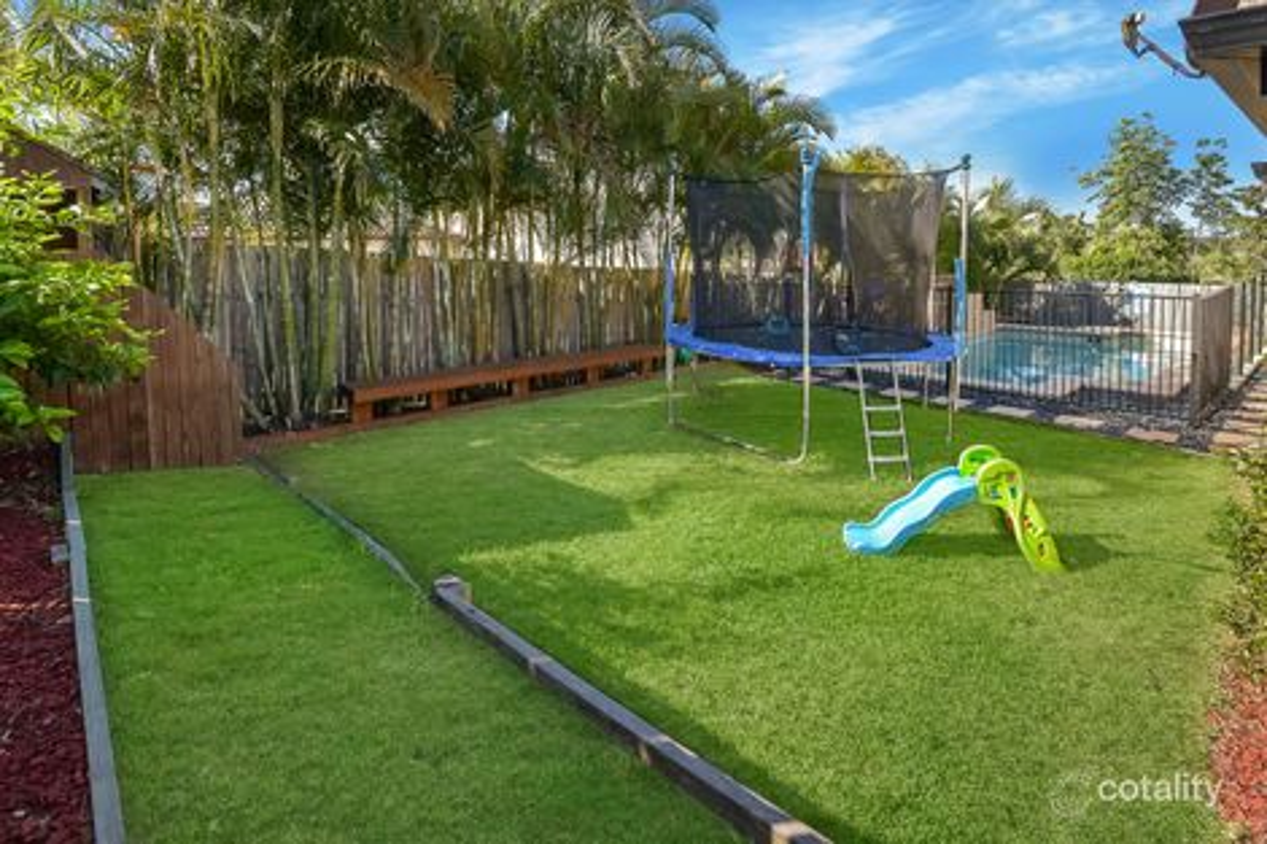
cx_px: 634
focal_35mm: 16
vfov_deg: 73.7
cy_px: 422
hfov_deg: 96.8
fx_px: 563
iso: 400
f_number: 11
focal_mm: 16
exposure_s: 1/320
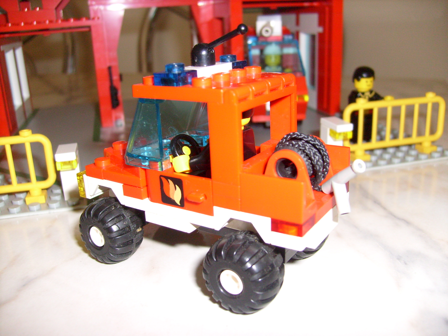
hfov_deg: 52.6
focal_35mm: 35
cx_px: 224
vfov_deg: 40.7
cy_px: 168
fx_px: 453
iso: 100
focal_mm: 5.8
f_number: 2.8
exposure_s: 1/45
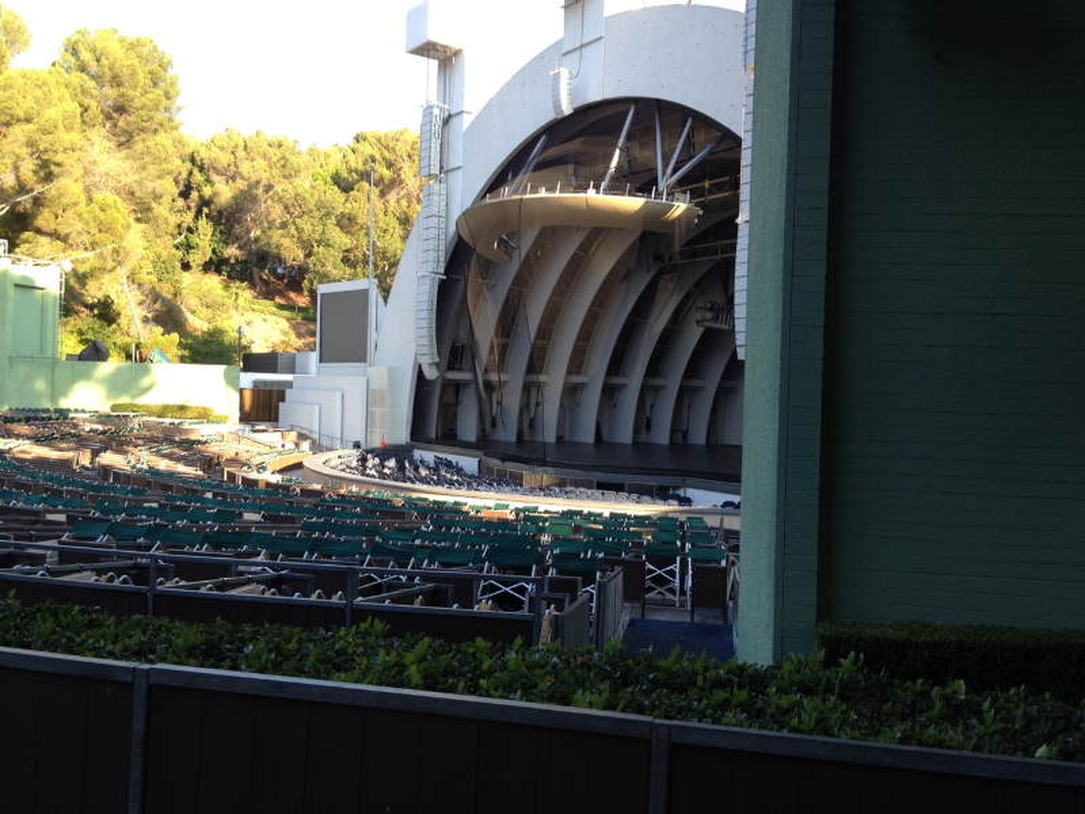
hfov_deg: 52.6
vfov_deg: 40.7
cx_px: 542
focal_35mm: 35
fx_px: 1097
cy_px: 407
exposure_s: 1/173
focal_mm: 4.28
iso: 50
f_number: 2.4
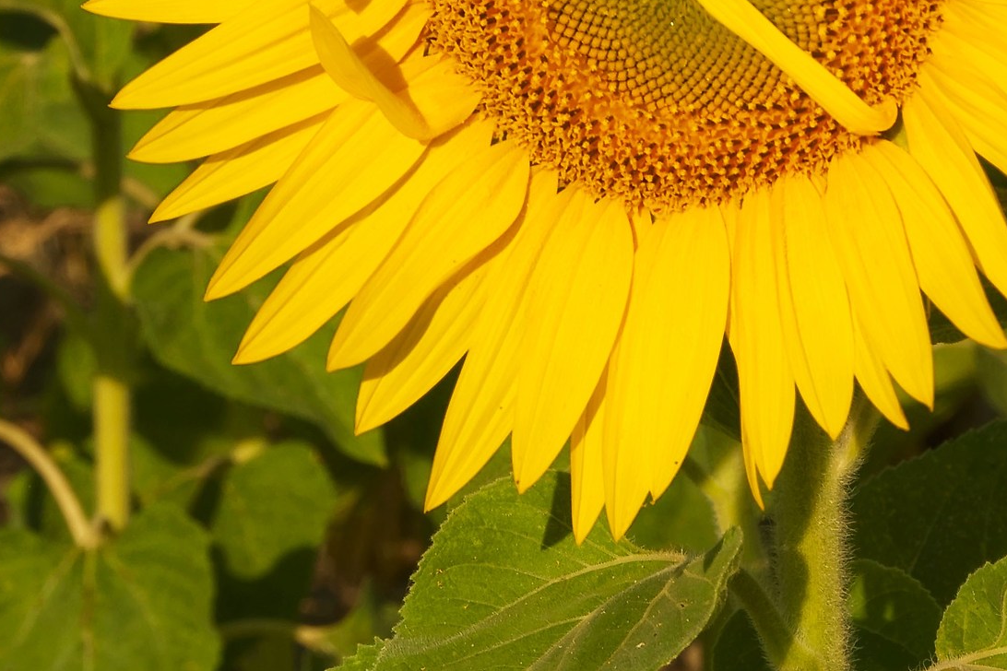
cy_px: -53
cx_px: 832
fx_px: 5988
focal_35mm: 214
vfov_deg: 6.4
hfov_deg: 9.6
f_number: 14
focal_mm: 65
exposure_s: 1/125
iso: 160
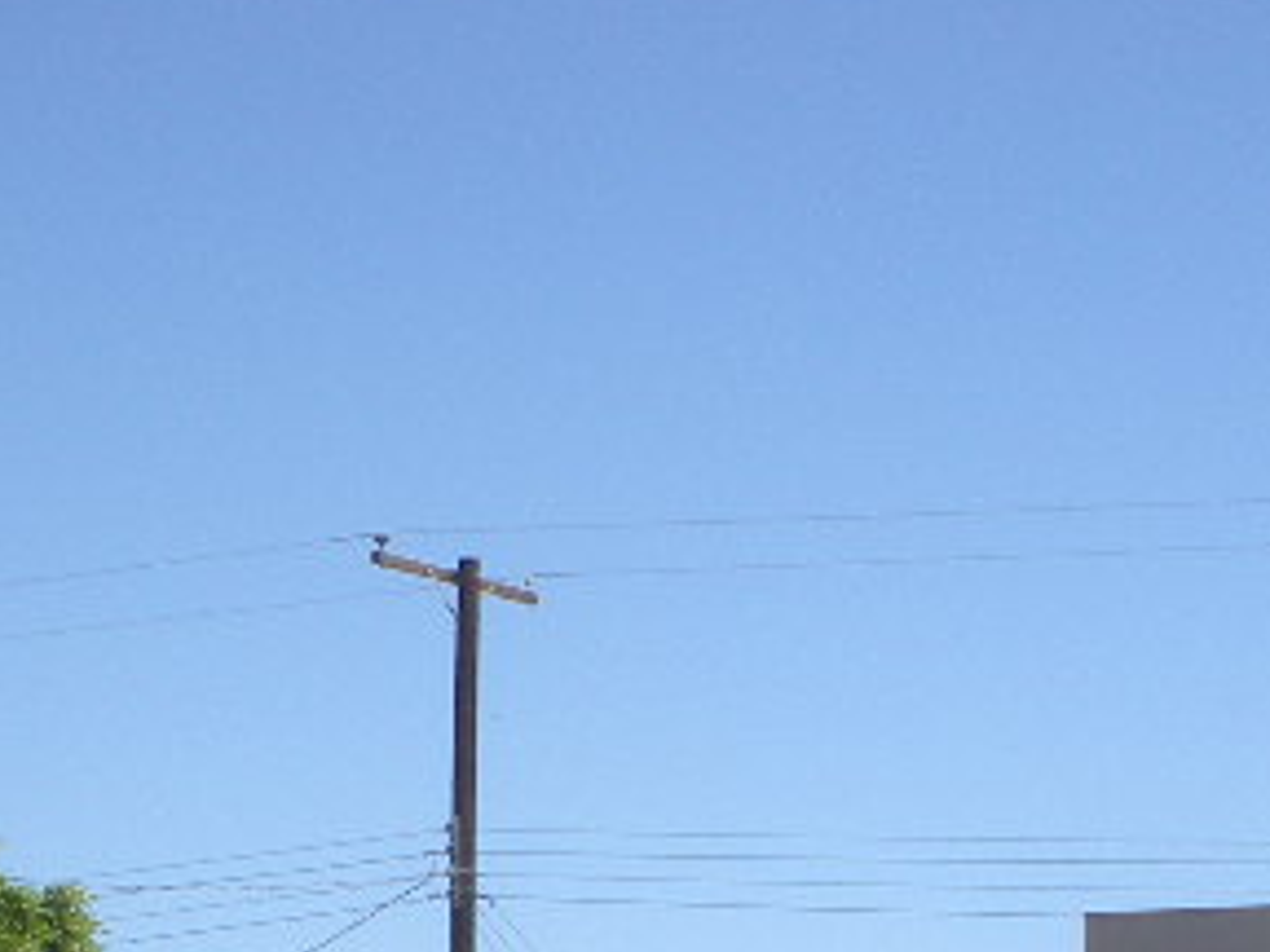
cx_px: 807
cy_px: 1556
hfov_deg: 14.6
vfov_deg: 10.5
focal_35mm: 135
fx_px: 4953
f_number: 4.6
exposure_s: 1/452
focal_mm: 6.3
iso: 64
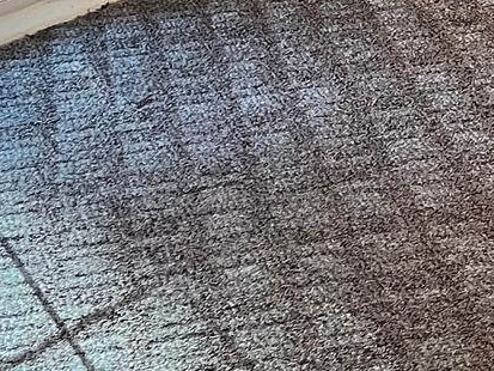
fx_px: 1841
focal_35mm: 129
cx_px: 876
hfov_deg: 13.7
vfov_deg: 10.8
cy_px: -298
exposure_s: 1/60
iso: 200
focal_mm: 5.1
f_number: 1.6
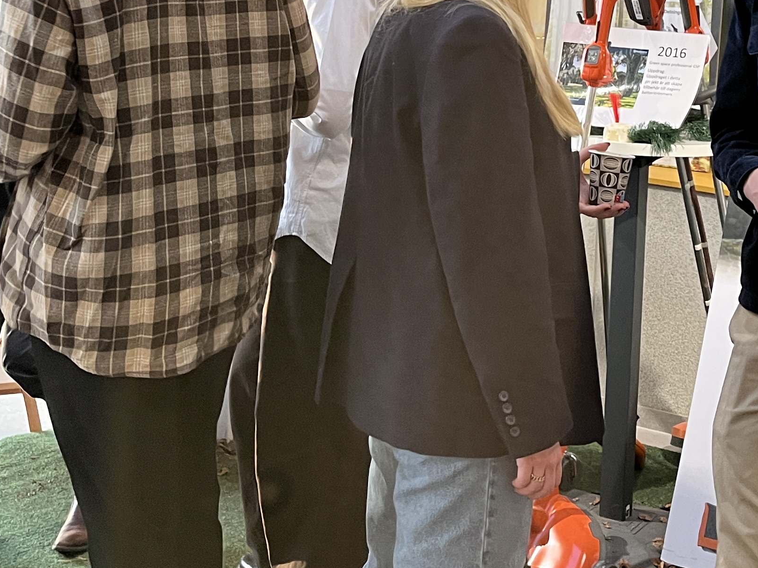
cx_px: 453
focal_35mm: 65
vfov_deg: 22.0
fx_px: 1423
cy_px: 43
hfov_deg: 29.7
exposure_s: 1/90
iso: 125
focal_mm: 5.1
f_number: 1.6
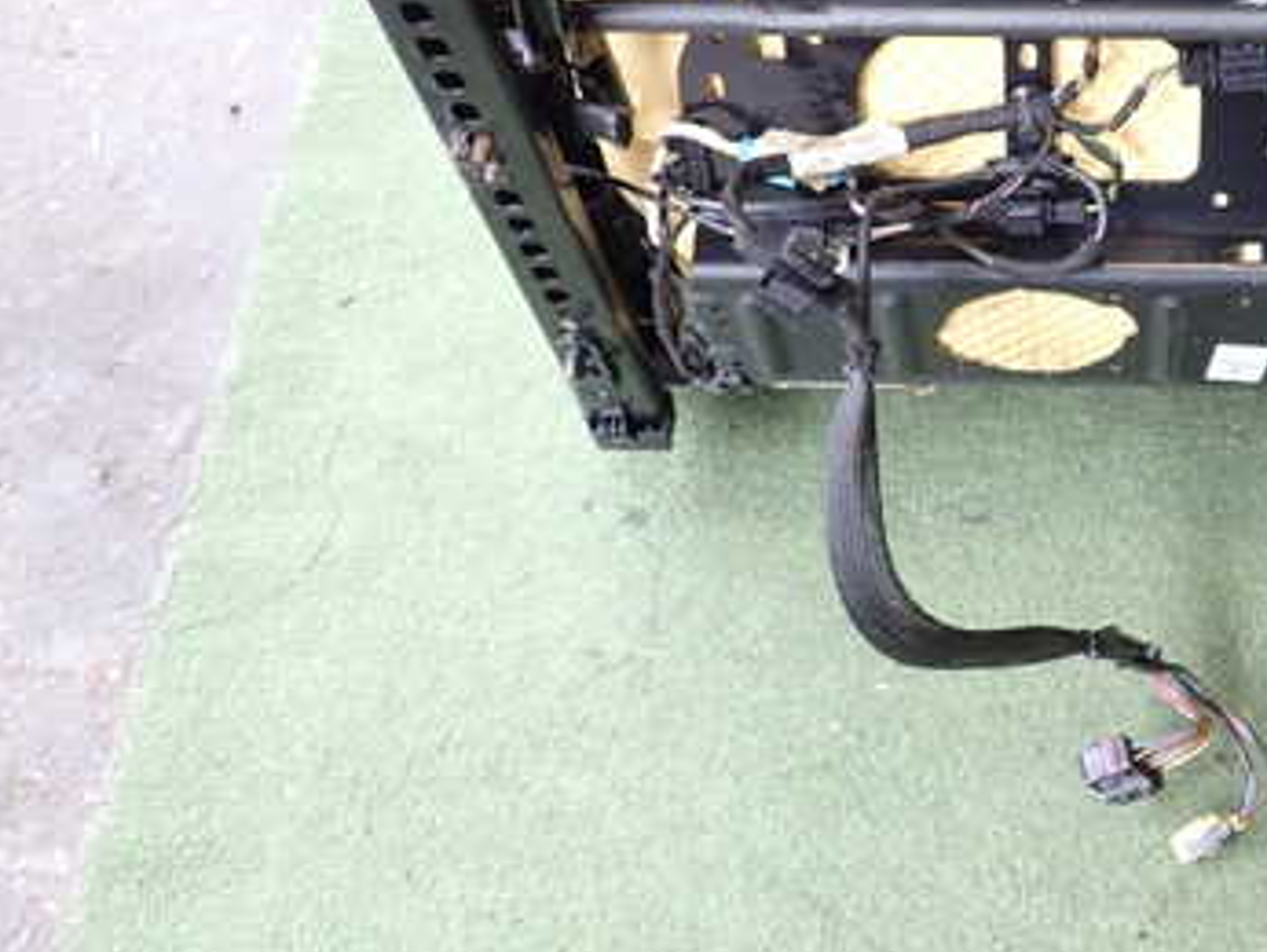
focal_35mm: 52
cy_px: 135
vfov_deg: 27.3
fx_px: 1905
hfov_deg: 35.3
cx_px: 1066
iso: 200
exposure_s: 1/40
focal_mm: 5.4
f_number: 2.3
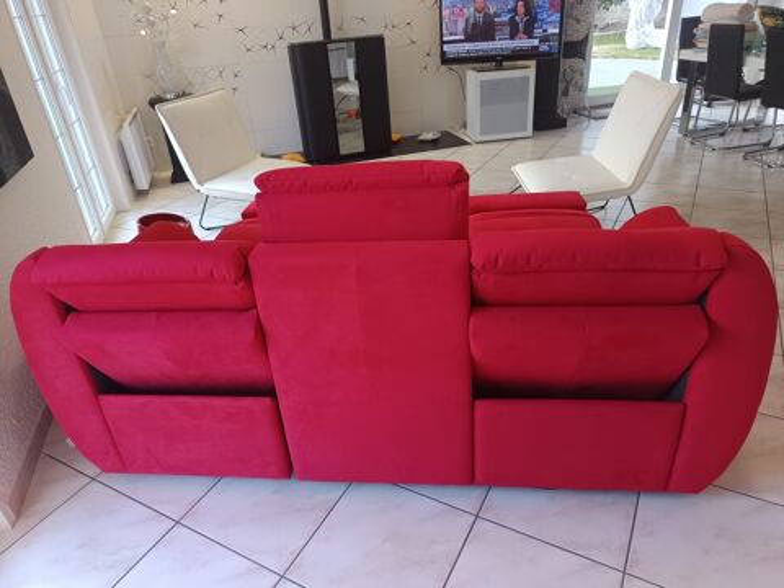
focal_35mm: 24
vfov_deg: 56.8
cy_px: 294
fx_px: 544
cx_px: 392
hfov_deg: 71.6
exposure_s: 1/50
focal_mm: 5.31
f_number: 1.7
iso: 455
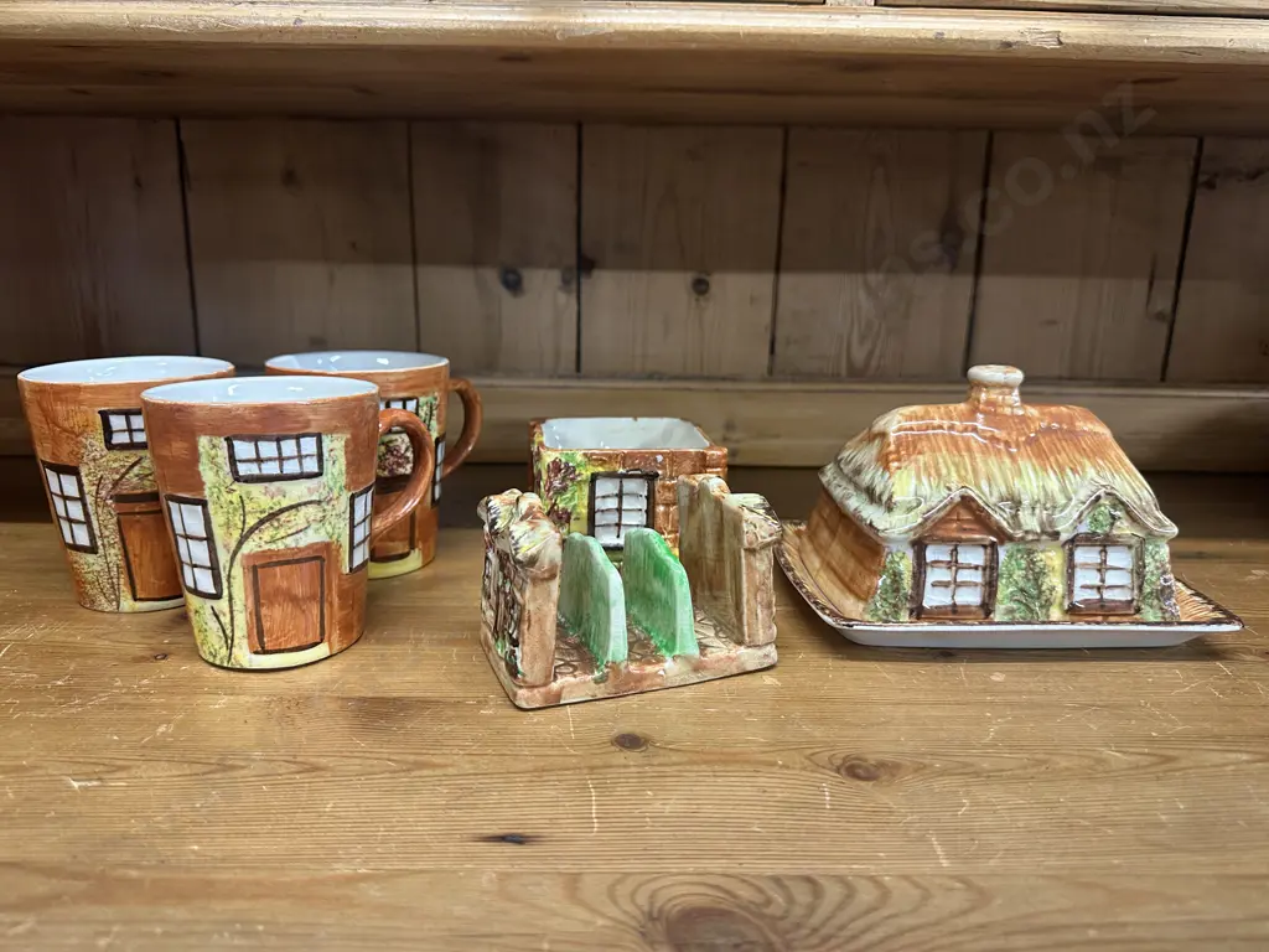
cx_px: 634
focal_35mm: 24
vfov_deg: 56.8
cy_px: 476
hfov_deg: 71.6
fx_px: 880
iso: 250
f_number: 1.78
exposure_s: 1/50
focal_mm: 6.86
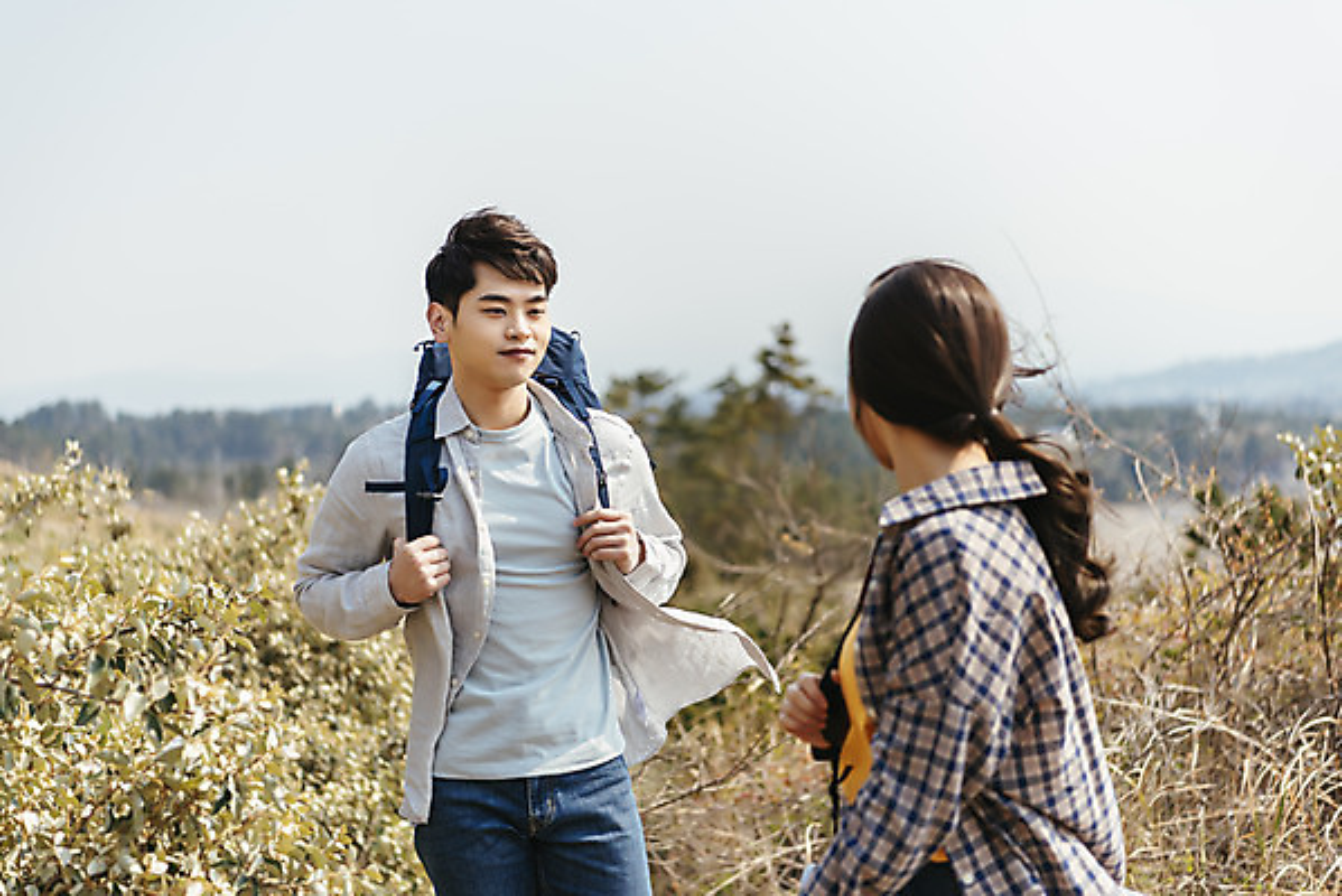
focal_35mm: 70
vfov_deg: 19.5
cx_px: 671
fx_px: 2611
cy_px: 448
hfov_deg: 28.8
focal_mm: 70
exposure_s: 1/2000
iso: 100
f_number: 2.8
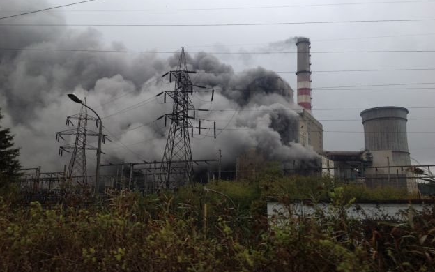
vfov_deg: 33.6
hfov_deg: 51.5
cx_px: 222
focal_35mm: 38
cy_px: 126
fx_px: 450
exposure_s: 1/420
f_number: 2.4
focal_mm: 4.28
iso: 50
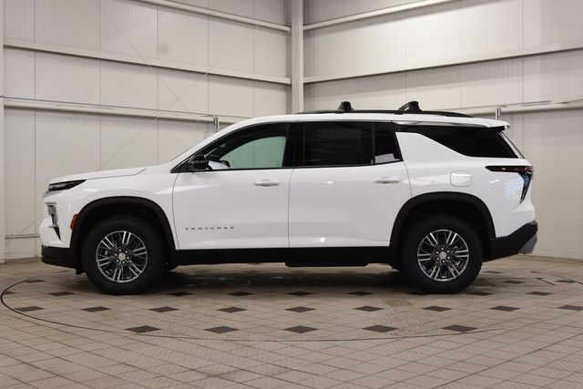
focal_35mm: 46
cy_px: 194
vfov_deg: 29.0
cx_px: 292
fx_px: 753
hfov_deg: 42.3
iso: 400
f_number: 7.1
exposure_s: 1/30
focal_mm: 31
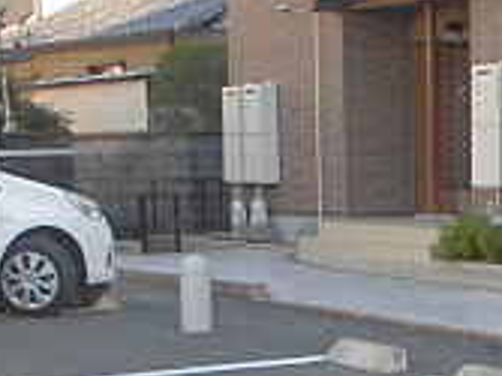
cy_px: 421
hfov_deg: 17.4
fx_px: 1609
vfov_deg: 13.1
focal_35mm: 111
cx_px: 463
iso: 100
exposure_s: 1/100
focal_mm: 5.3
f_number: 3.7
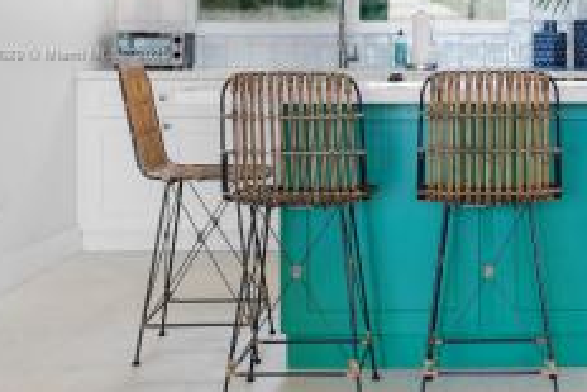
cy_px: 56
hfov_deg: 29.0
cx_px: 511
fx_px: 1093
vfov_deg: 20.0
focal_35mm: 67
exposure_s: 1/15
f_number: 4
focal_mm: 34.5
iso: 200
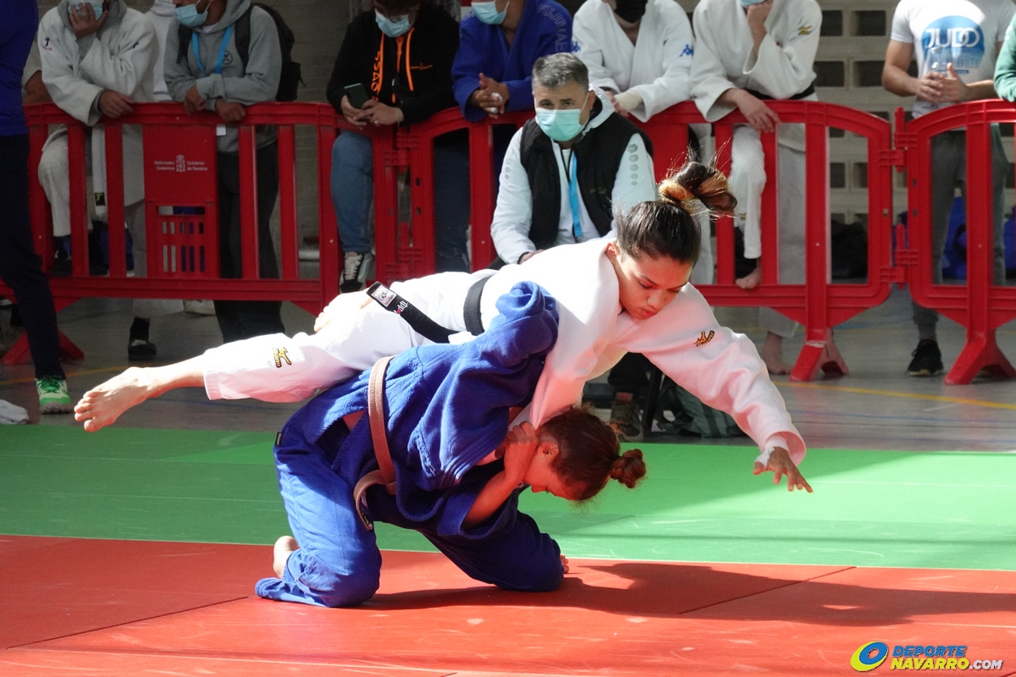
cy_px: 338
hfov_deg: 11.3
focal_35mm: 182
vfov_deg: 7.5
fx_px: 5136
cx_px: 508
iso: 2500
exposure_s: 1/800
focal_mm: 65.97
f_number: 4.5
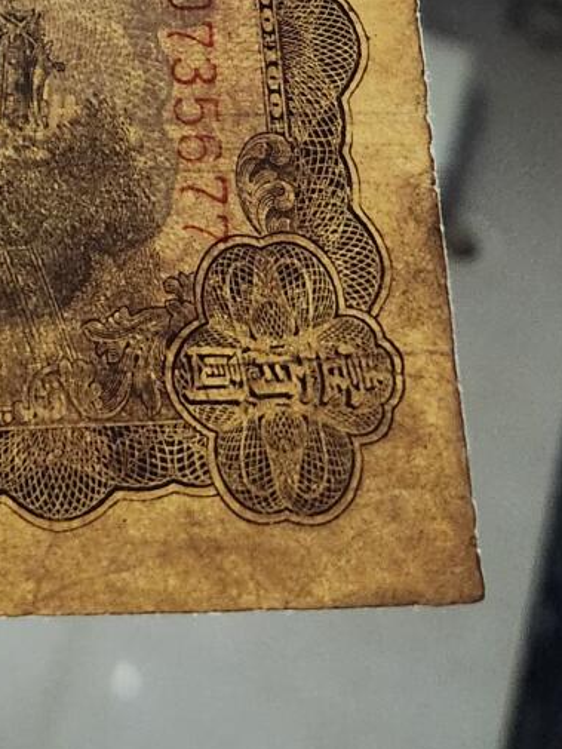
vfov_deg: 21.0
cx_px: -271
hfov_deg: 16.5
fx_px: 1774
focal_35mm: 82
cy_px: -304
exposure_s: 1/100
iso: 800
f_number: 1.8
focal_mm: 5.4
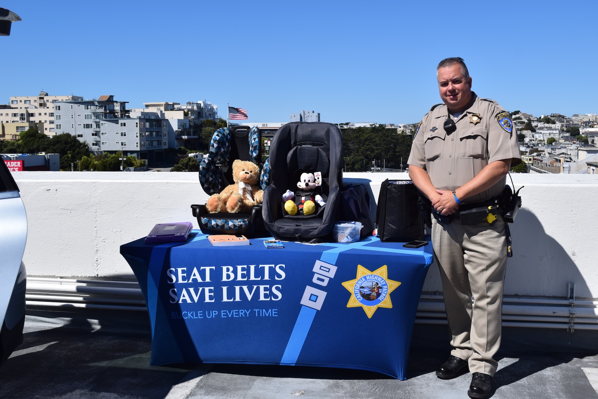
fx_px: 673
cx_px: 299
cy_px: 200
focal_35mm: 40
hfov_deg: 47.9
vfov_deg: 33.0
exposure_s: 1/2000
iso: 360
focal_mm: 27
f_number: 8
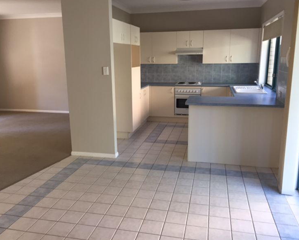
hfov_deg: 57.2
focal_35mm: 31
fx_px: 274
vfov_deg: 47.1
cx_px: 146
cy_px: 118
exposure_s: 1/33
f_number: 2.2
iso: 80
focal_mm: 4.15
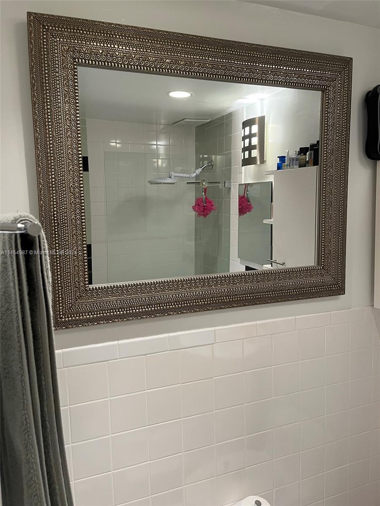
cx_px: 190
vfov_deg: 67.3
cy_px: 253
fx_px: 381
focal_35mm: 26
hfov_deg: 53.1
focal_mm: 5.1
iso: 125
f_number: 1.6
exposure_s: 1/60
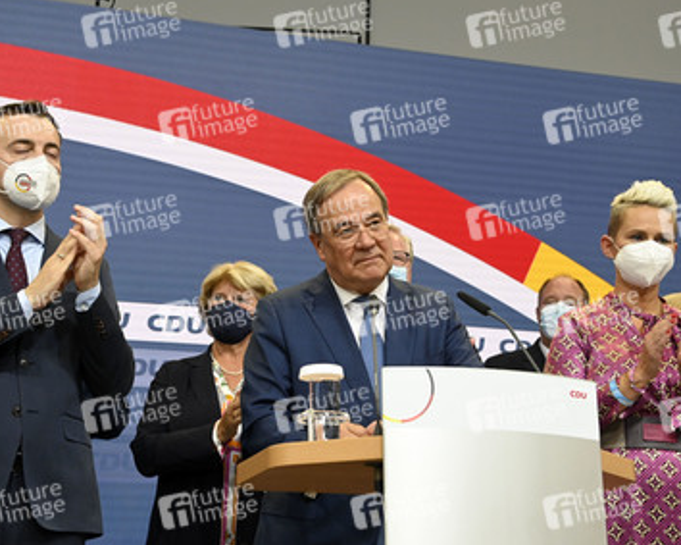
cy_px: 266
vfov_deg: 22.8
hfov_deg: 28.3
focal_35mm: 67
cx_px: 349
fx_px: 1350
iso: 4000
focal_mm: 56
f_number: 5.6
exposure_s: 1/400
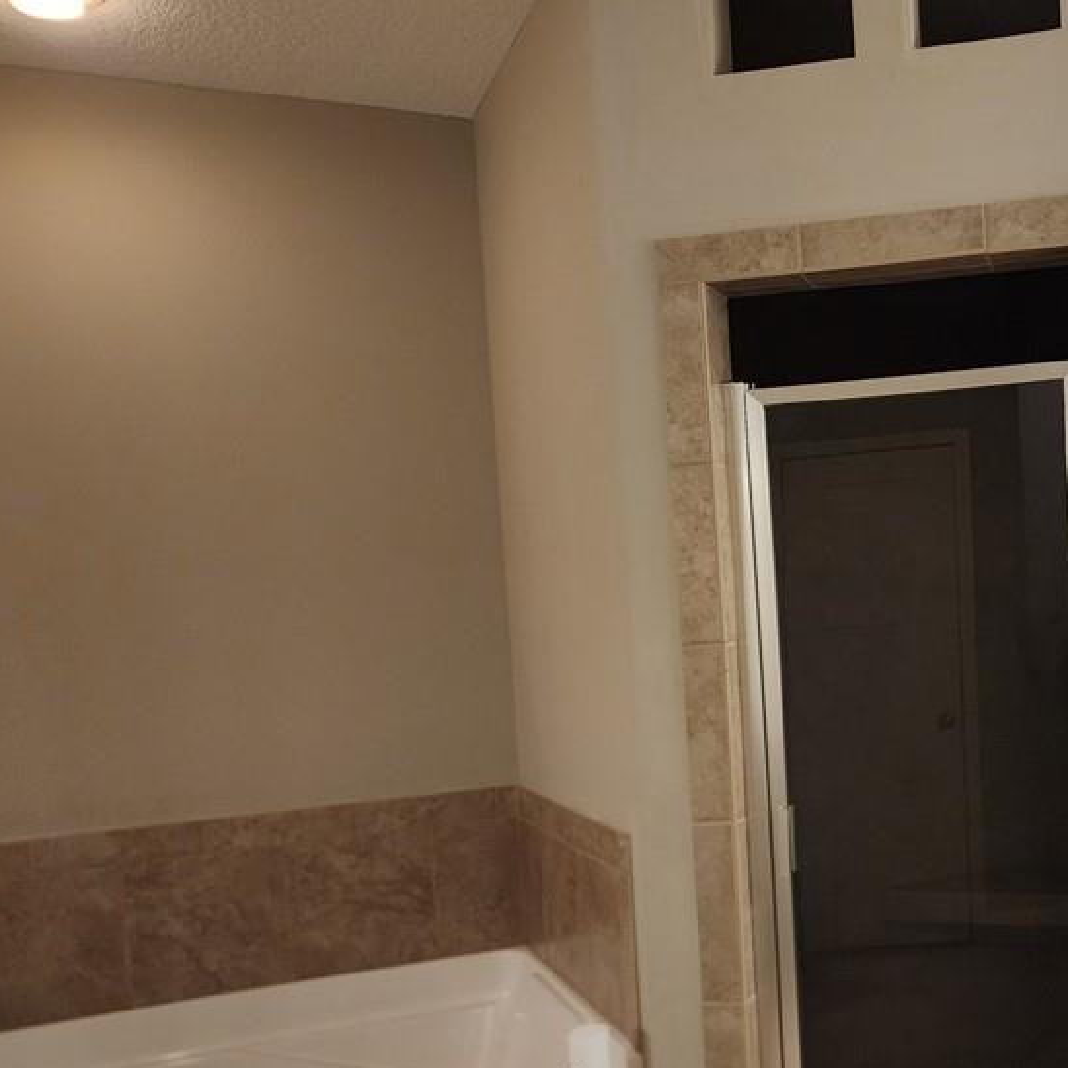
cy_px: 639
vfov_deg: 43.6
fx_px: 1326
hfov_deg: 41.6
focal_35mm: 38
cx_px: 885
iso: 500
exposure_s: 1/120
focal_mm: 6.4
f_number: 1.8
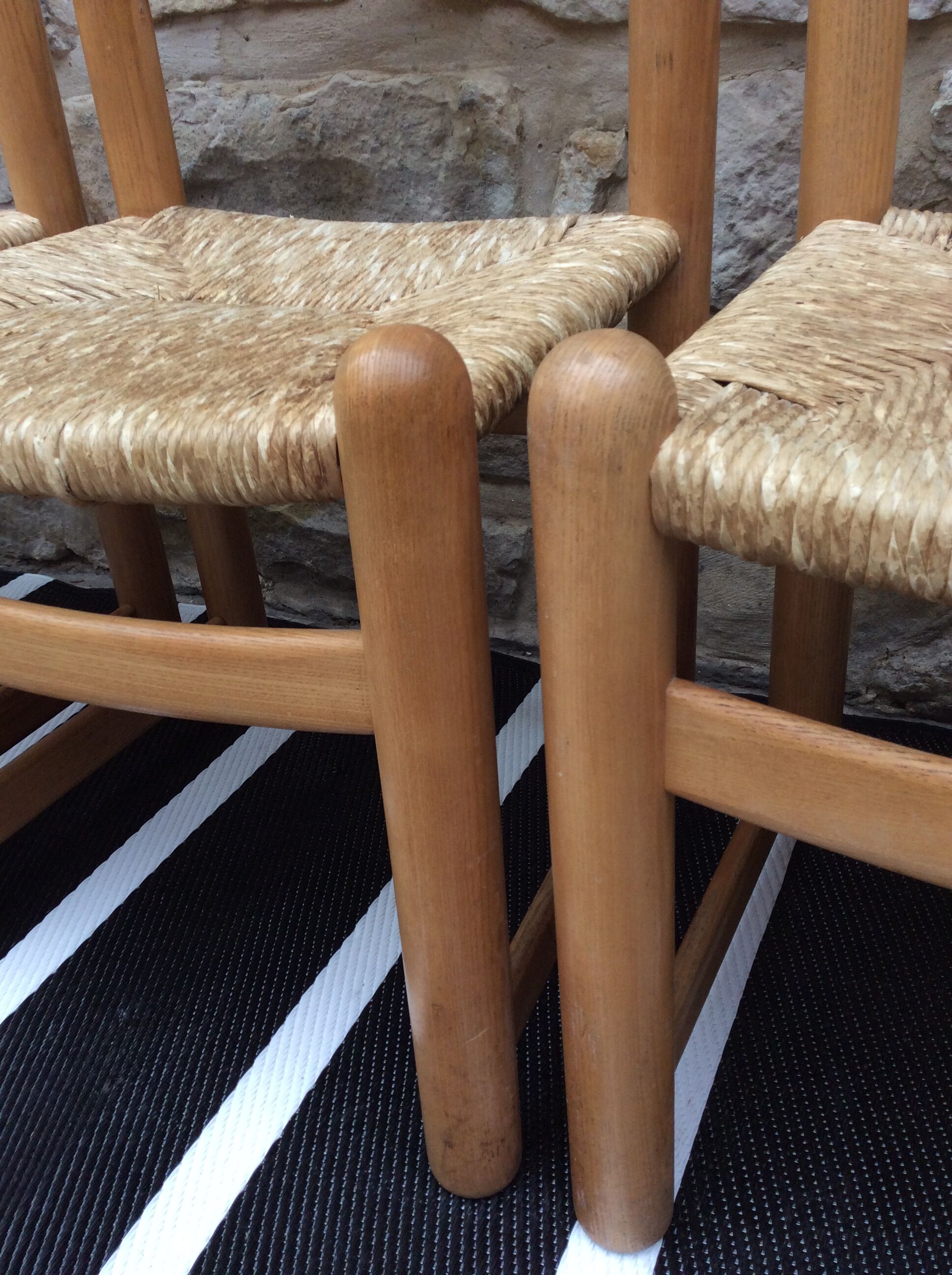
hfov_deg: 44.1
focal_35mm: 32
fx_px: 1177
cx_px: 476
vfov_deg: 56.9
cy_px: 638
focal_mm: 3.3
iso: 50
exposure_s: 1/100
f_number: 2.4
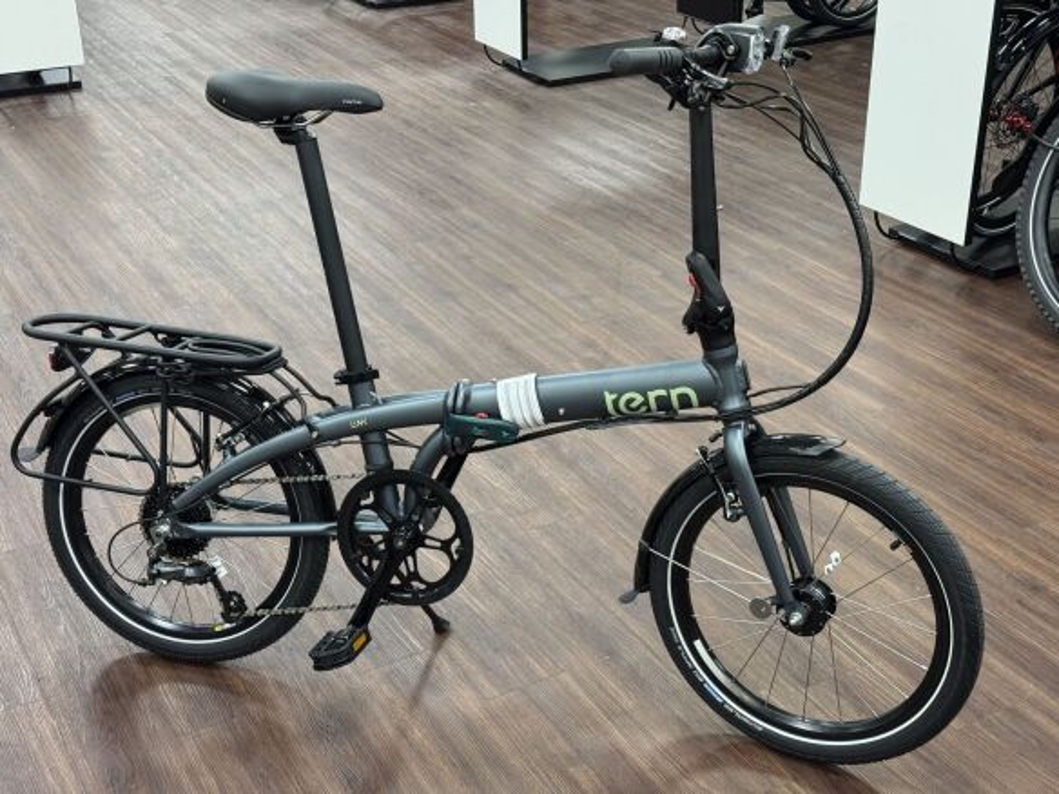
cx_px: 530
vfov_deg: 30.3
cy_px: 397
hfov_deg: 39.7
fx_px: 1468
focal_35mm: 48
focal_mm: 6.76
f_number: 1.78
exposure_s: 1/50
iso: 160
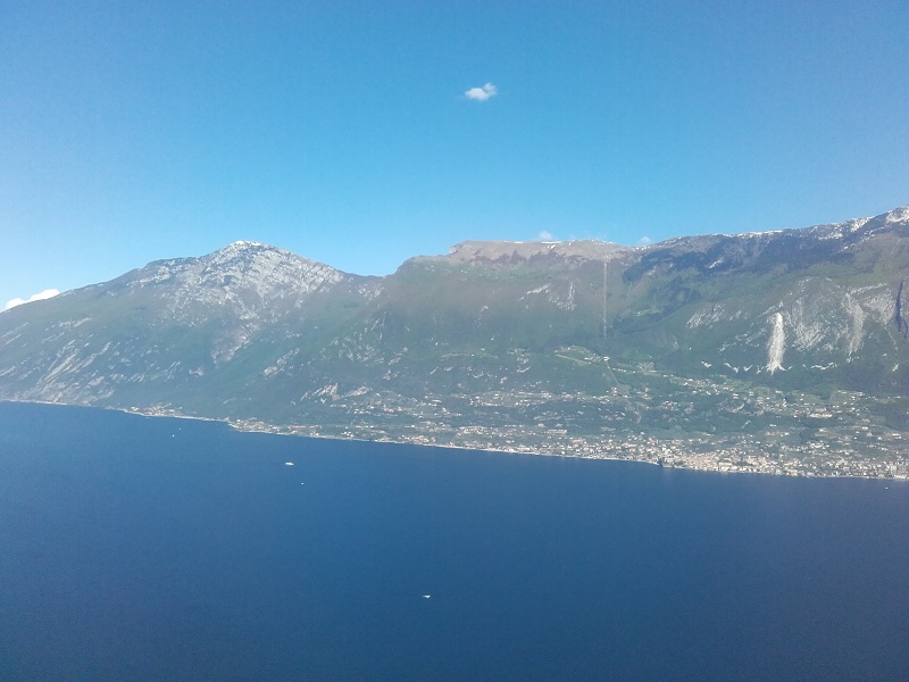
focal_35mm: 31
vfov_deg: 45.4
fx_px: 814
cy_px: 341
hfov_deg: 58.4
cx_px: 454
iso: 50
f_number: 2.2
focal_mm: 3.3
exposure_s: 1/992
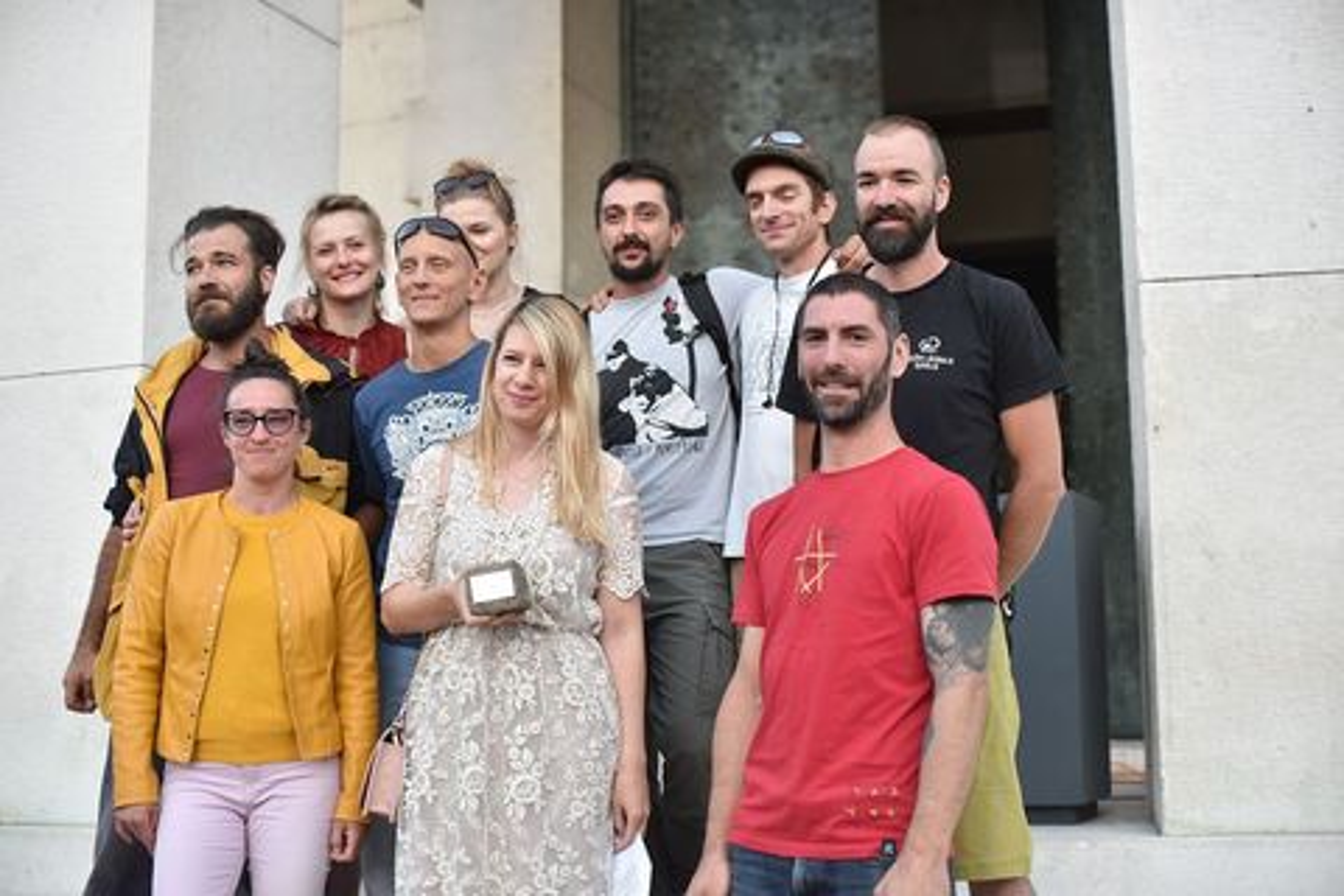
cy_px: 448
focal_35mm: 50
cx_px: 672
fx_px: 1867
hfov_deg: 39.6
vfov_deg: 27.0
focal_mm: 50
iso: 2200
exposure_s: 1/2500
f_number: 2.8
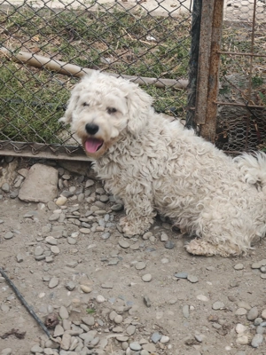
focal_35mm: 90
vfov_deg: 21.8
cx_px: 133
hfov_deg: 16.4
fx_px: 922
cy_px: 178
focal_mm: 15.38
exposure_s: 1/100
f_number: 2.6
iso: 64
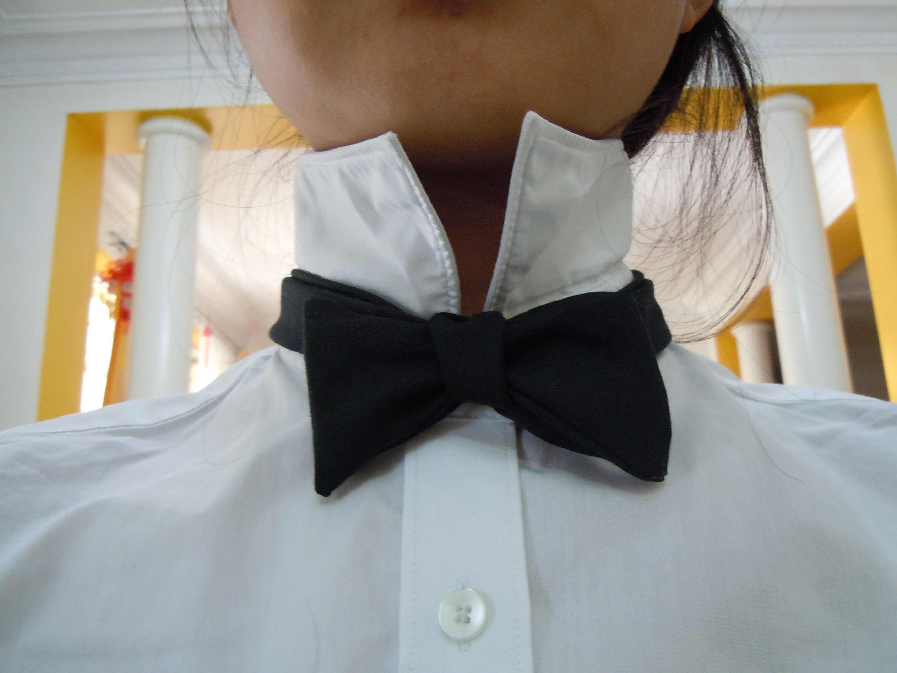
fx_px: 777
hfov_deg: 60.0
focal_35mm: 30
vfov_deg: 46.8
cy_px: 336
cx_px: 448
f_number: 3.5
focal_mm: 5.4
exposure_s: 1/20
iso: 400
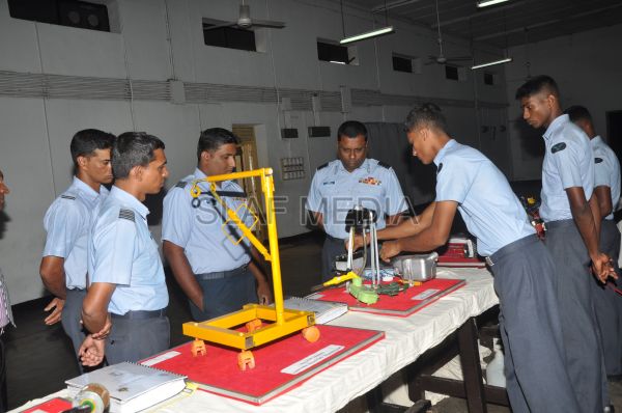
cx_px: 311
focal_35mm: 33
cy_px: 206
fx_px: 569
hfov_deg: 57.3
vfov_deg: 39.8
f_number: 7.1
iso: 200
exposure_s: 1/125
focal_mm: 22
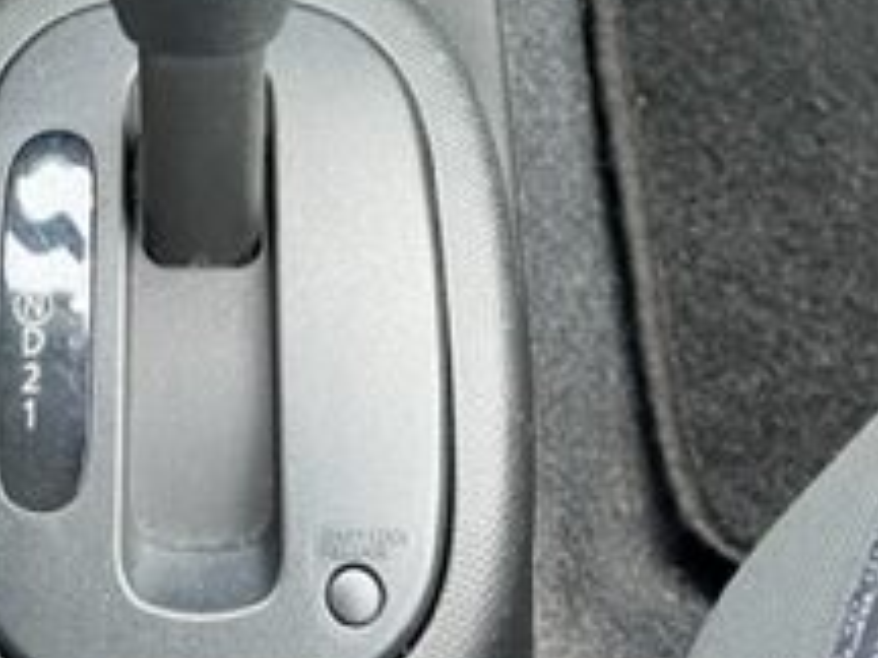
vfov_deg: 18.2
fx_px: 1953
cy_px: -126
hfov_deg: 24.9
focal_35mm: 77
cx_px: 171
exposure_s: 1/60
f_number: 1.5
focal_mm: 5.7
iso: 320
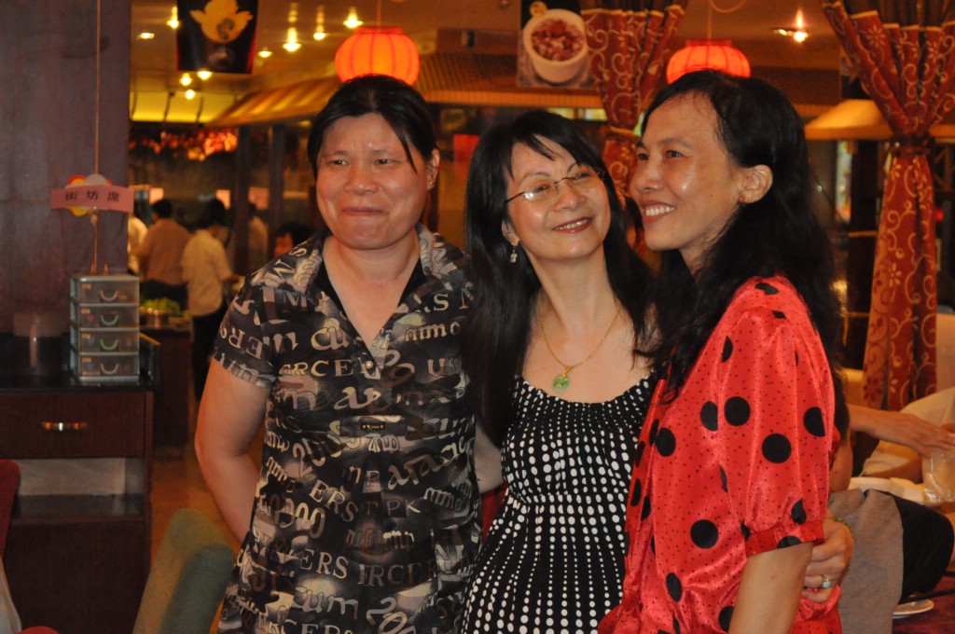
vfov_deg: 16.5
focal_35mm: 82
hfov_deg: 24.6
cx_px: 478
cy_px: 317
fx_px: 2186
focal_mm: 55
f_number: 5.6
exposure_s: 1/60
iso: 3200
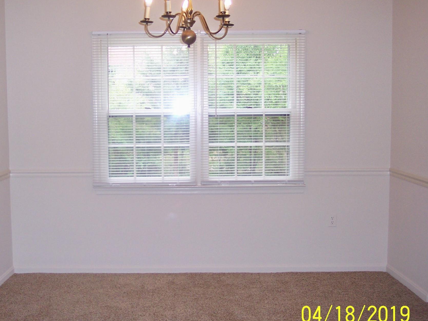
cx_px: 176
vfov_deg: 30.3
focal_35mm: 48
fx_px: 593
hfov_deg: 39.5
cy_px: 166
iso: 140
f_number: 2.8
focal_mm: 8
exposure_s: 1/60
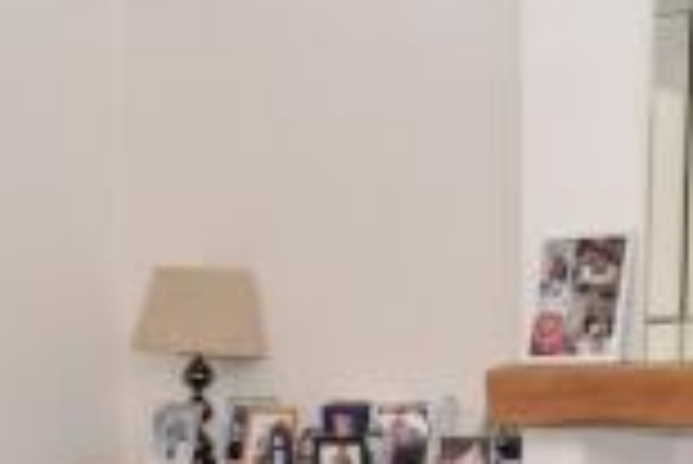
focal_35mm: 115
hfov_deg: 17.8
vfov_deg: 11.7
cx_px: 202
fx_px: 2209
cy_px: 574
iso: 400
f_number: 4.2
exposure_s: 1/60
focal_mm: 11.5
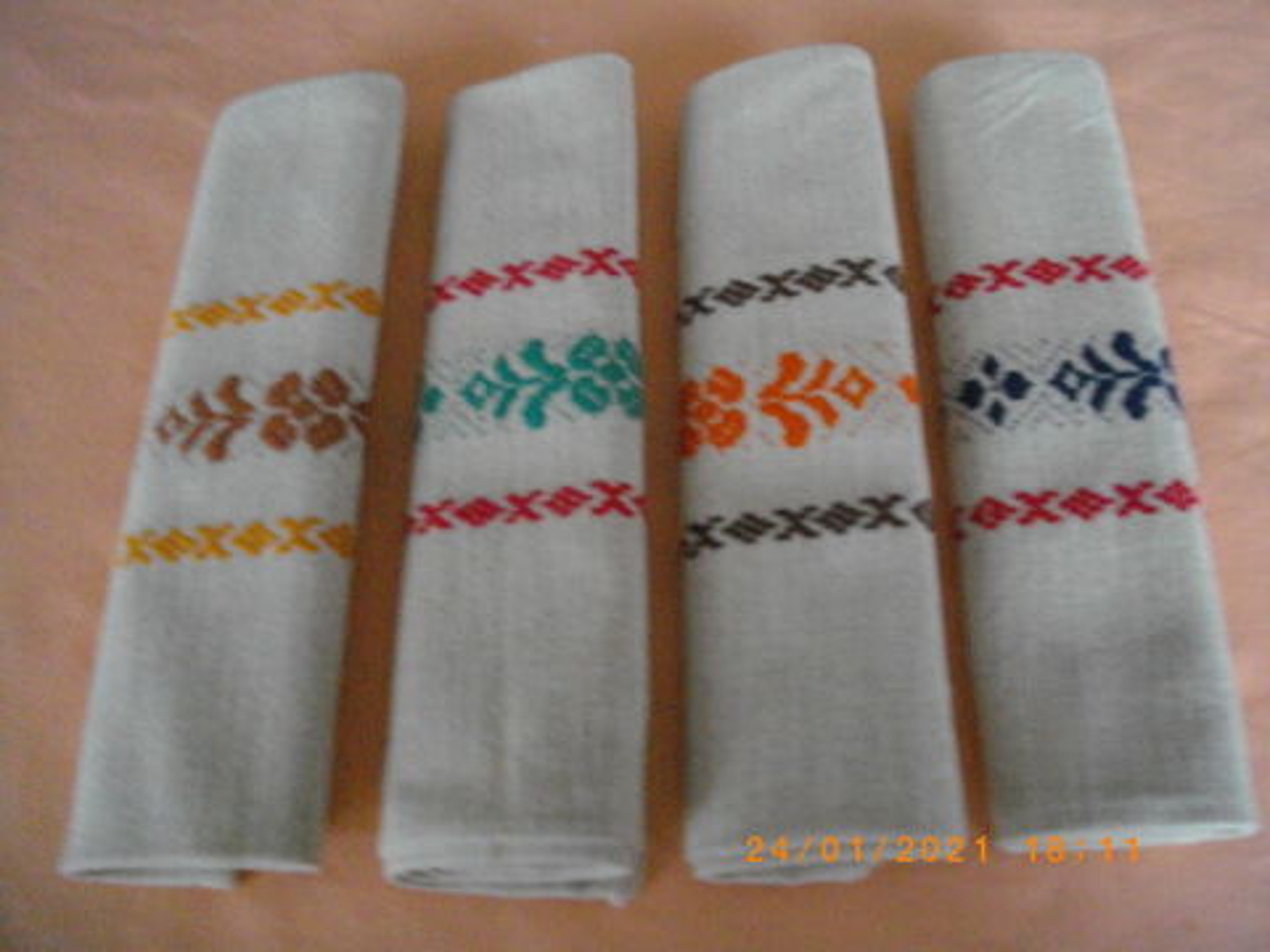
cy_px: 476
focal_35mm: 32
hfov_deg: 56.8
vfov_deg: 44.2
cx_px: 635
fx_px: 1174
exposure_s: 1/40
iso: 800
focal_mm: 5.7
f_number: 2.9
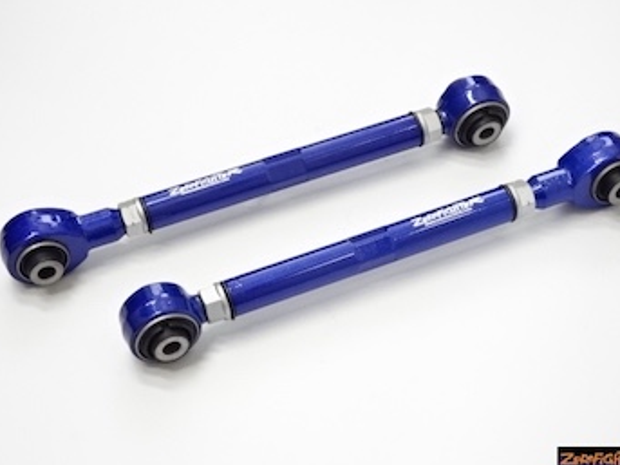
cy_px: 235
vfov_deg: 19.1
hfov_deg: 25.3
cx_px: 320
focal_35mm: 77
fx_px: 1379
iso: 800
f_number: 4.5
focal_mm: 11.32
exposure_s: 1/40
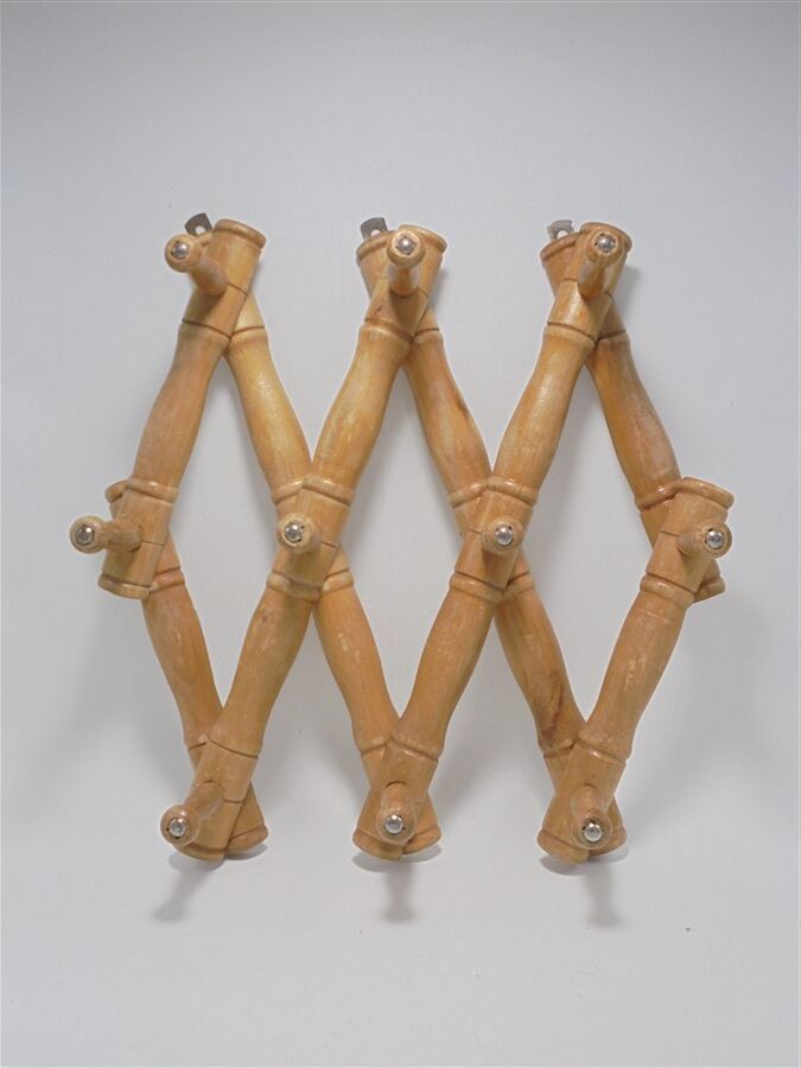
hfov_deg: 41.8
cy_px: 534
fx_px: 1049
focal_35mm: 34
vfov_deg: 54.0
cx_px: 400
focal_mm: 6.1
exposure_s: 1/60
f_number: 4
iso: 100
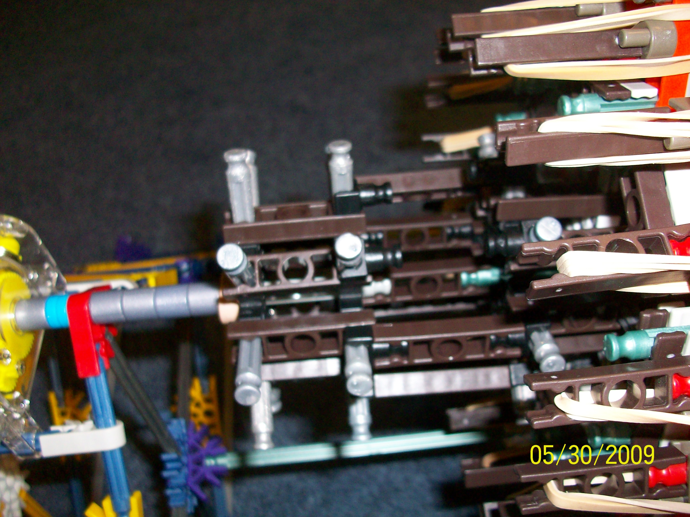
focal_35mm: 34
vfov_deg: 41.8
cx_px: 345
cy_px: 258
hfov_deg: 54.0
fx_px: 678
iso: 160
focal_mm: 5.7
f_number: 2.8
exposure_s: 1/60
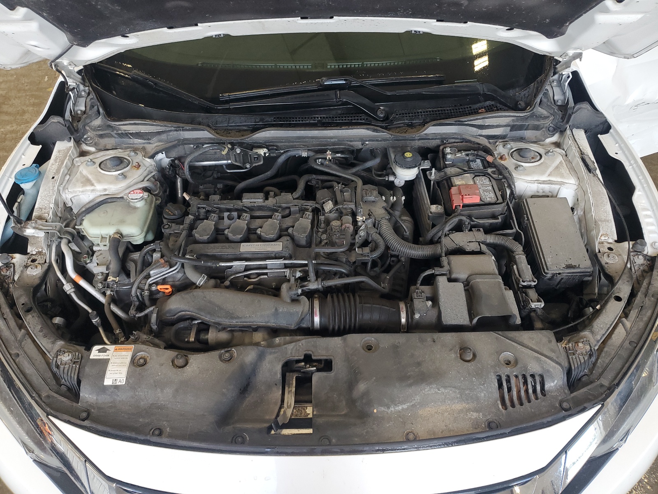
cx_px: 329
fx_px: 494
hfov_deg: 67.3
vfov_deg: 53.1
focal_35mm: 26
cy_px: 247
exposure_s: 1/120
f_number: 1.5
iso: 89
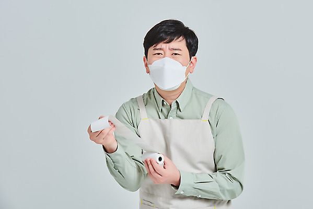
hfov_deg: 13.7
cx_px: 156
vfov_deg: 9.2
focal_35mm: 150
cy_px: 104
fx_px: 1305
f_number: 14
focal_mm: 150
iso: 100
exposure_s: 1/125
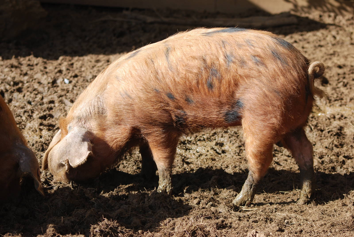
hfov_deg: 19.4
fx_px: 1034
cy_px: 118
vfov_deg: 13.1
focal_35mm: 105
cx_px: 177
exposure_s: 1/500
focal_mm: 70
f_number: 5.6
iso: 200
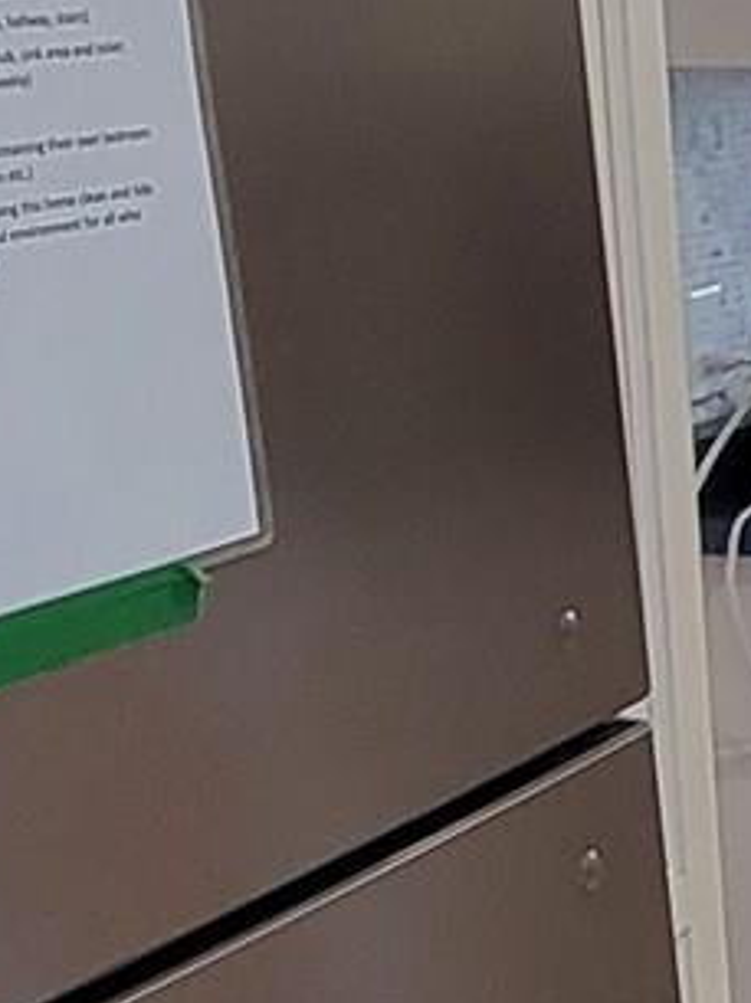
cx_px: 1899
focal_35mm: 98
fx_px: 2839
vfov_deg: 20.0
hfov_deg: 11.8
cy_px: 492
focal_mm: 2.2
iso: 160
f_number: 2.2
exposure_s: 1/60
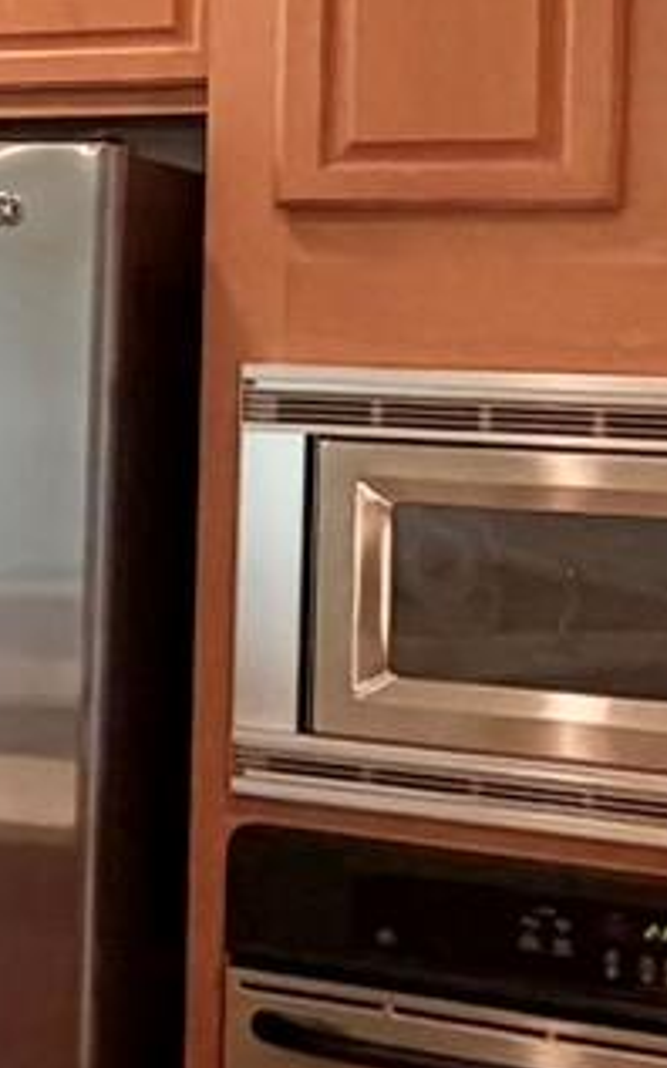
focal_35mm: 96
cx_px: -1273
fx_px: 2793
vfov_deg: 21.5
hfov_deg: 10.3
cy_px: 290
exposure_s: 1/60
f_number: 2.2
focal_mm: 2.22
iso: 200
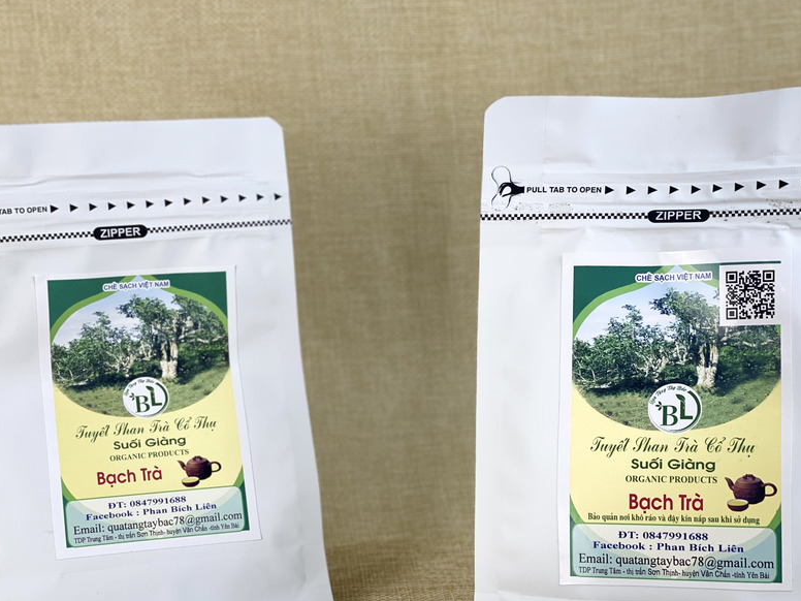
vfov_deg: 21.9
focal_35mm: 67
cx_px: 414
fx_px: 1550
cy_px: 379
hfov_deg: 29.0
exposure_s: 1/100
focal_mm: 6
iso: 32
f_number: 2
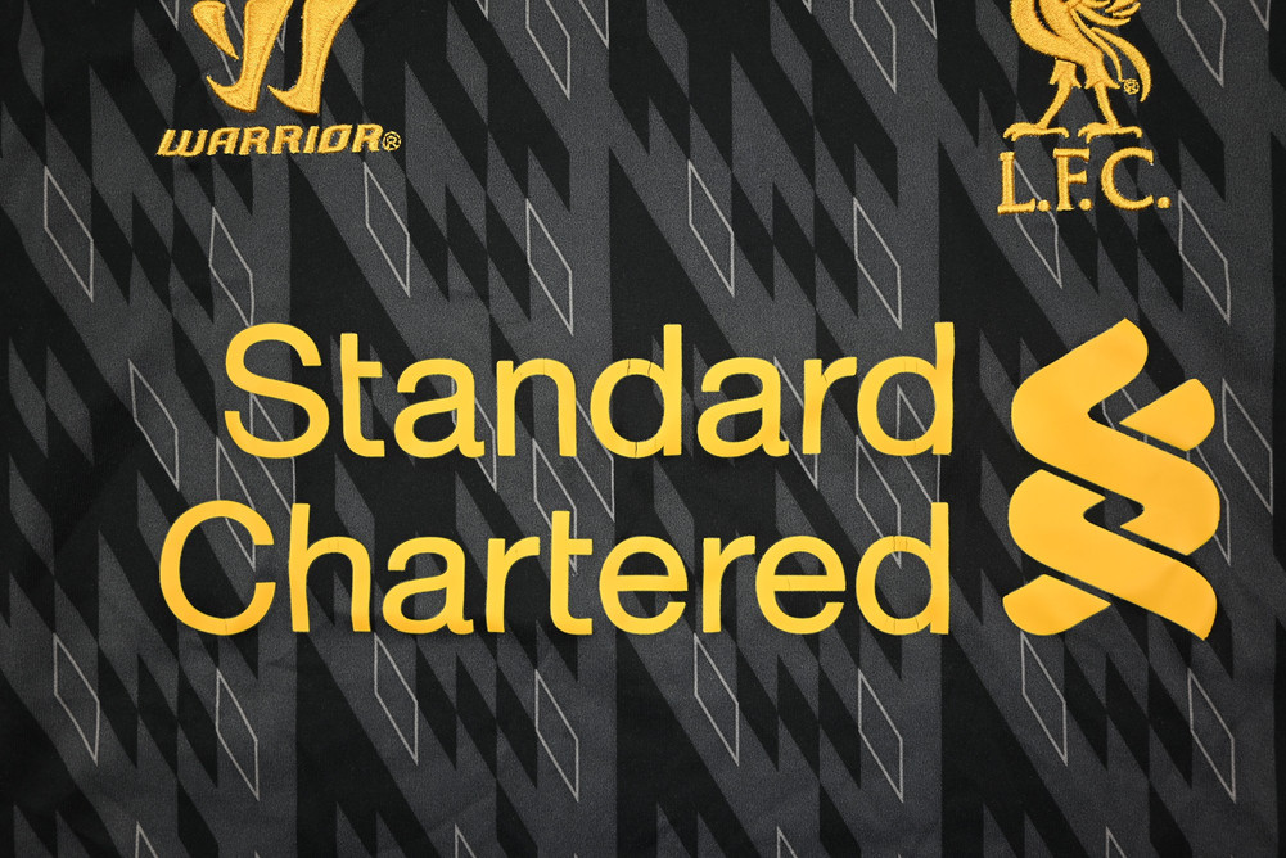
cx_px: 643
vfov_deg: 43.0
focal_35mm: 30
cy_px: 429
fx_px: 1090
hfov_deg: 61.1
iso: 200
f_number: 4.8
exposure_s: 1/100
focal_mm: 30.5
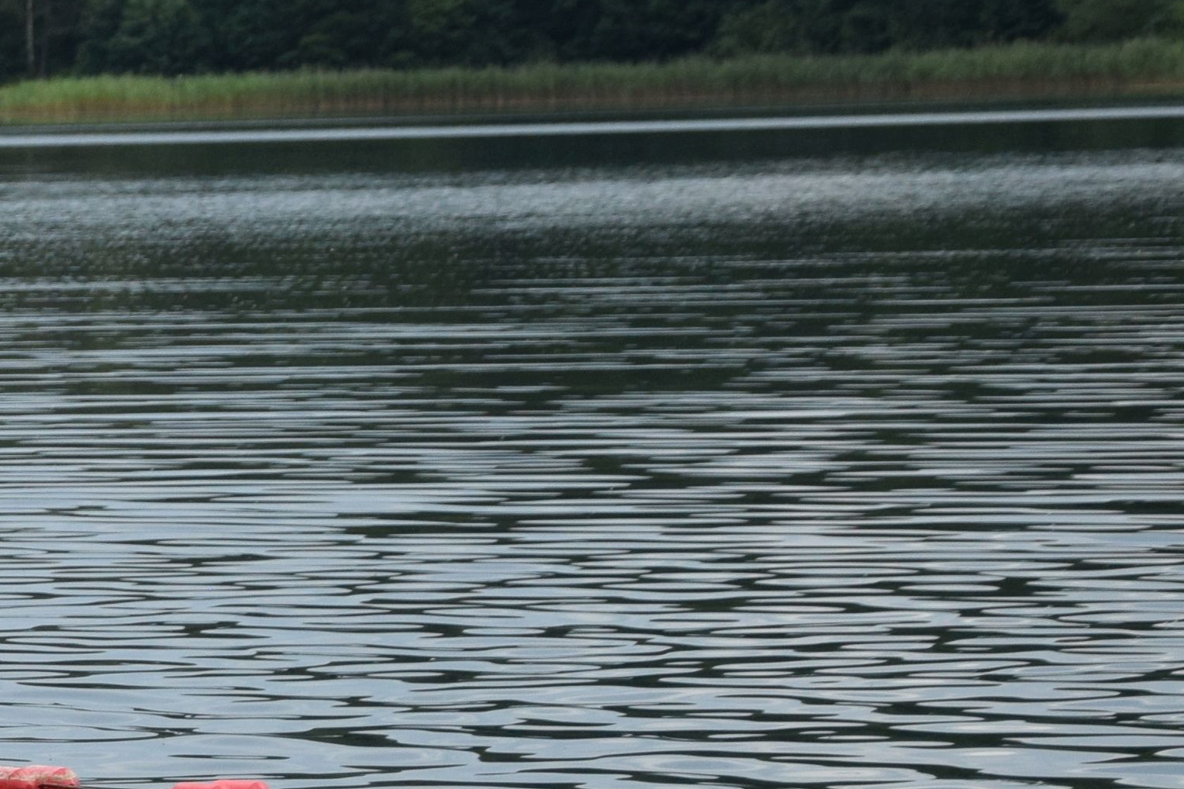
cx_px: -980
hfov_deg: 7.1
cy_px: 734
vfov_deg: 4.9
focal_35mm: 283
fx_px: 9307
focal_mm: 48
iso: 400
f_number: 5.6
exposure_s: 1/1250
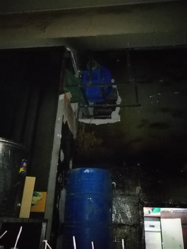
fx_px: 209
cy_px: 124
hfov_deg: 48.2
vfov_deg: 61.7
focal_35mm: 29
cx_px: 94
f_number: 2
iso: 4000
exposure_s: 1/12.5
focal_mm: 3.8
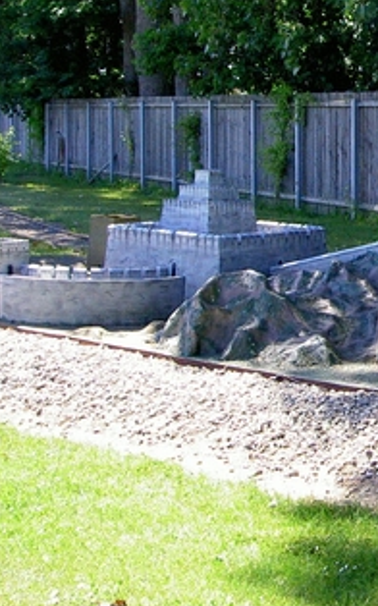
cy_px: 228
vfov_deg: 26.1
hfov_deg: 15.8
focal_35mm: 79
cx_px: 476
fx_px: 1303
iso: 200
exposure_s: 1/320
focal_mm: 8
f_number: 4.7
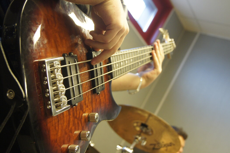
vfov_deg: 25.7
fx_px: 335
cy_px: 76
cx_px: 115
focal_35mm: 52
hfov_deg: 37.9
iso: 1600
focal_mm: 35
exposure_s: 1/40
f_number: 5
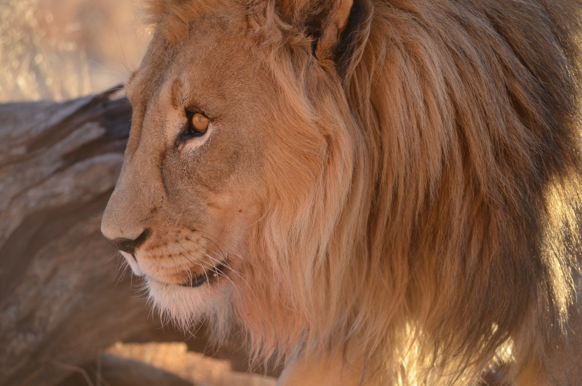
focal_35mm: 315
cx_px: 291
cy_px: 193
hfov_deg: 6.6
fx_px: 5082
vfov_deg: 4.3
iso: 400
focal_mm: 210
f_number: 5.3
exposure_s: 1/250
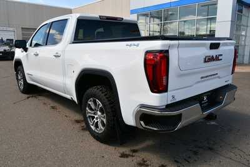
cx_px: 125
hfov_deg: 65.5
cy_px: 84
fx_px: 195
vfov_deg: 46.4
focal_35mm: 28
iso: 110
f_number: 8
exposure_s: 1/250
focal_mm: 19
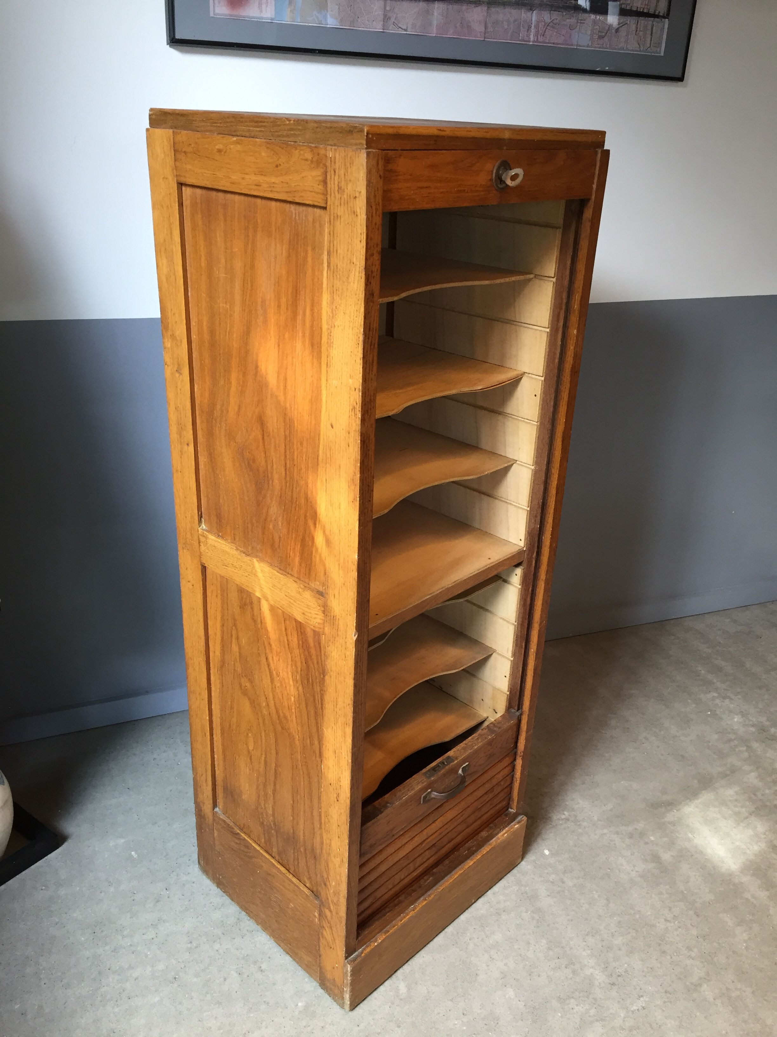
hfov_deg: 48.2
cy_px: 518
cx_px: 388
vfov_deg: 61.7
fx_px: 868
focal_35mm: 29
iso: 125
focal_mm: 4.15
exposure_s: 1/33
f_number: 2.2
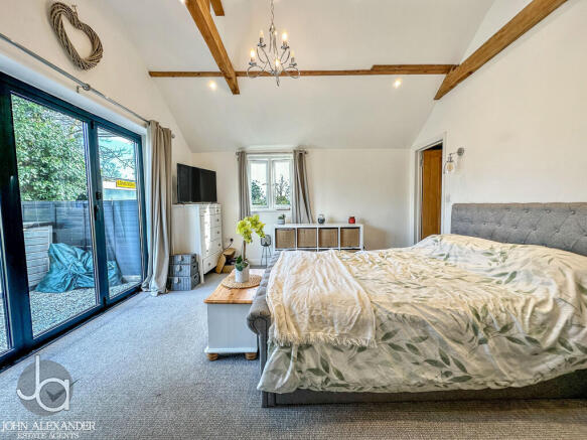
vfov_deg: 85.7
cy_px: 220
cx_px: 294
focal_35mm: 14
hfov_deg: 102.1
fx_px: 237
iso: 64
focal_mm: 2.22
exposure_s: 1/100
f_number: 2.2
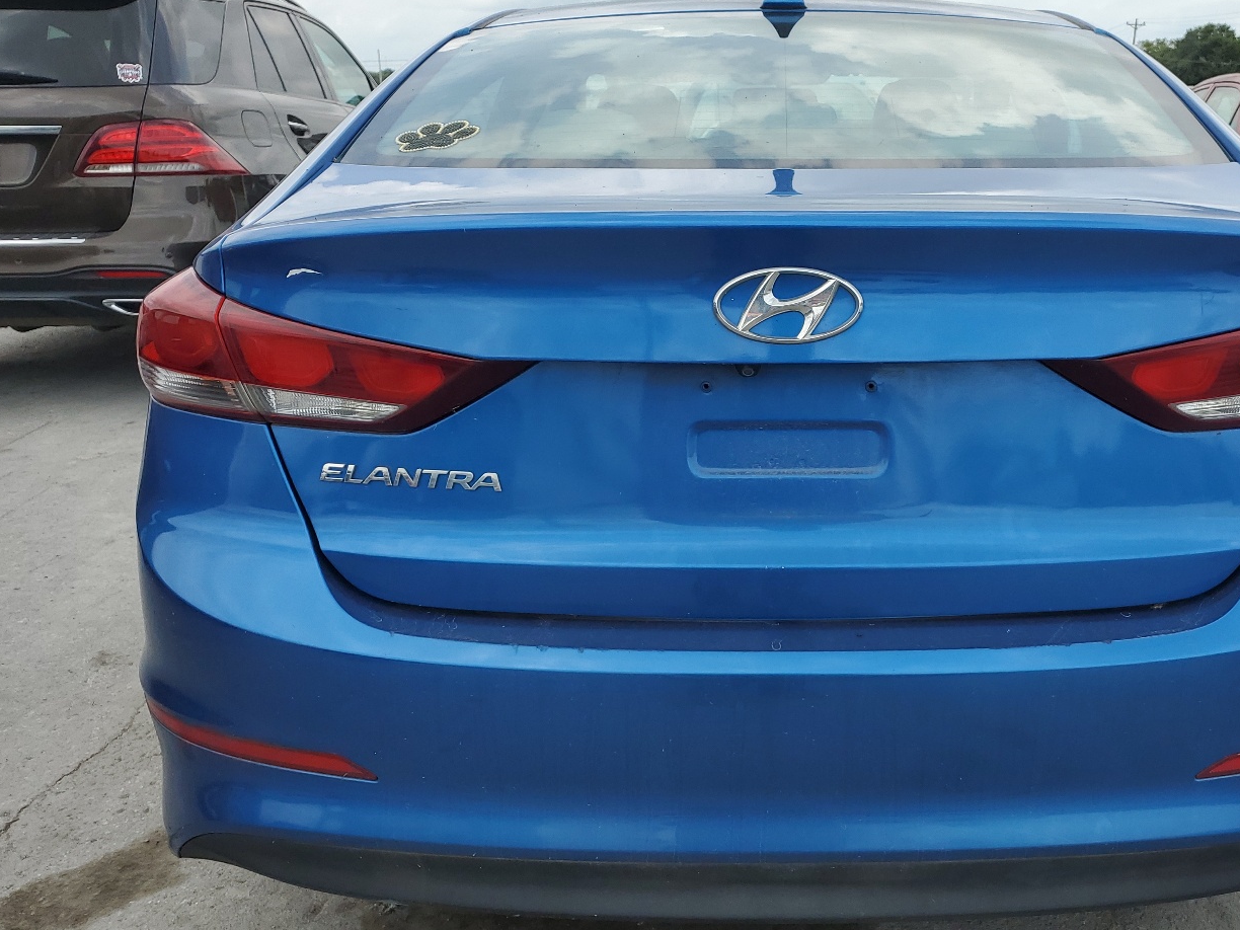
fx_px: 1218
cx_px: 798
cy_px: 468
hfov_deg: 53.2
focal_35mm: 34
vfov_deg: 41.8
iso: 50
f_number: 1.5
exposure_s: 1/2500
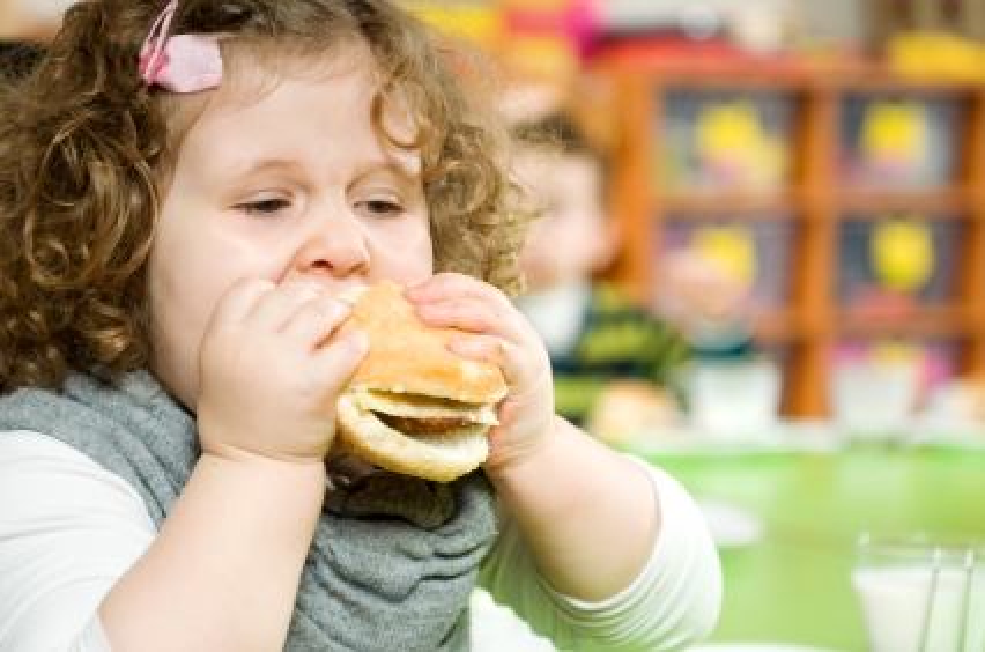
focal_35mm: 105
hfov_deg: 19.5
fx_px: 2866
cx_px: 492
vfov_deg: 13.0
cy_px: 326
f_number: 2.8
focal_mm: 70
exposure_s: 1/200
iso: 125
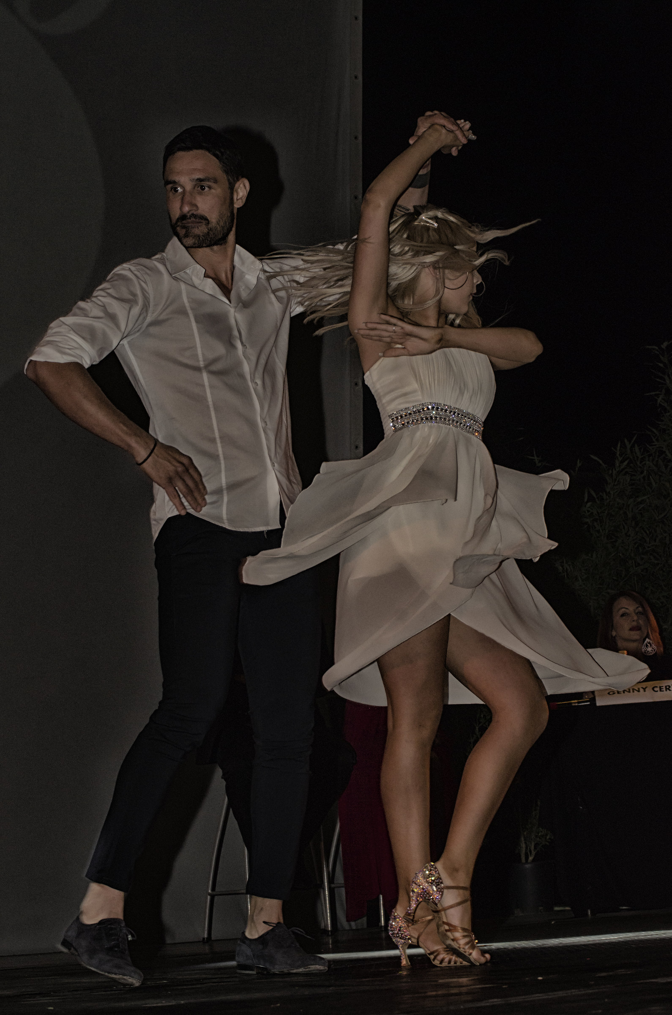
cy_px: 508
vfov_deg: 19.5
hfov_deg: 13.0
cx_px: 336
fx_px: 2953
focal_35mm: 105
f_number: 8
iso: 1000
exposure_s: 1/160
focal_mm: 70
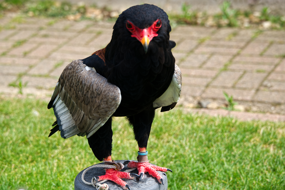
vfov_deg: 11.4
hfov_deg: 17.1
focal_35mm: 120
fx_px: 950
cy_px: 95
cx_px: 142
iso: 200
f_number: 6.7
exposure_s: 1/250
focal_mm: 120
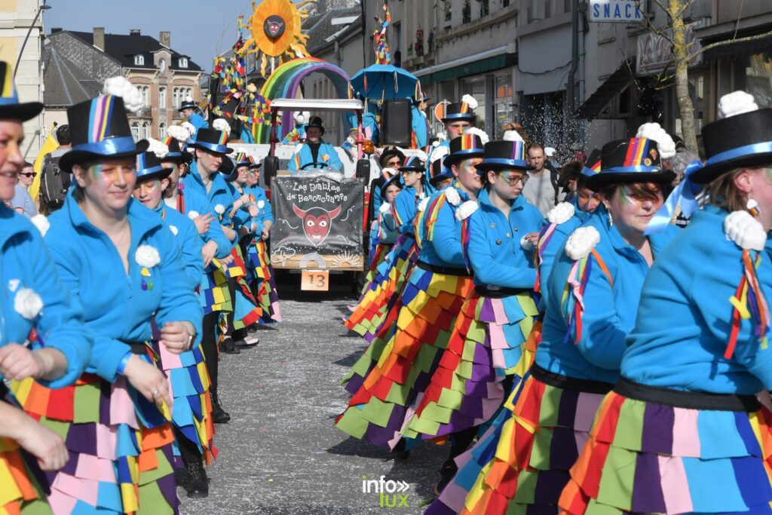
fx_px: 2252
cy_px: 258
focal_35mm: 105
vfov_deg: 13.0
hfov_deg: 19.5
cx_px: 386
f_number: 9
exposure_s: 1/500
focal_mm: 70
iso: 140
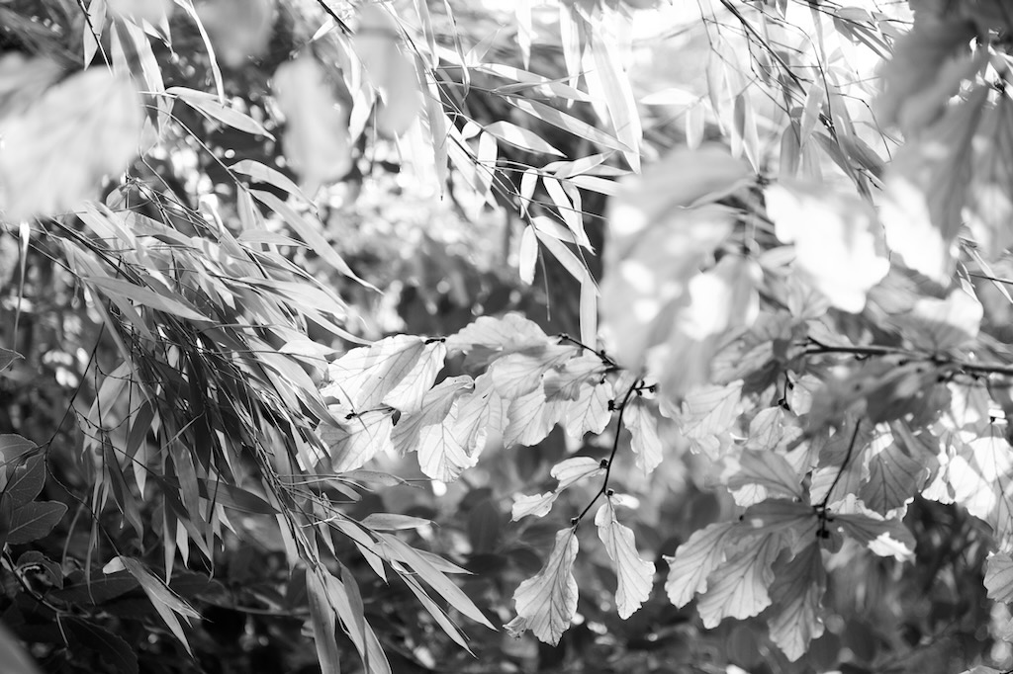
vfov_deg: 19.4
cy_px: 337
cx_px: 506
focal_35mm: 70
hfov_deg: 28.9
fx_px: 1969
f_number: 2.8
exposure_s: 1/500
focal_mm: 70
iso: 800
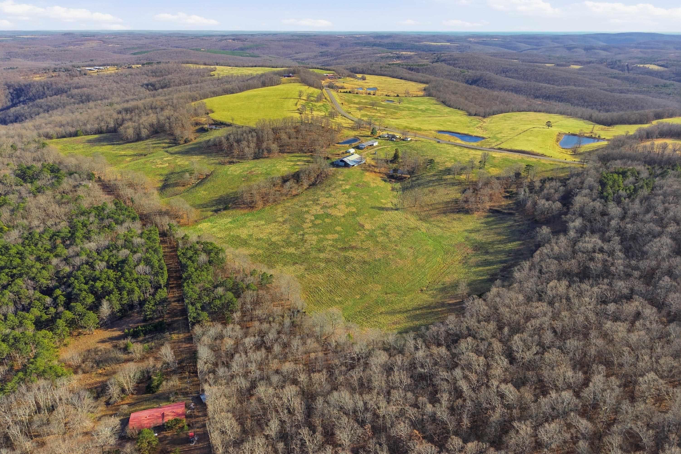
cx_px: 340
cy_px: 223
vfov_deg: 51.3
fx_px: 473
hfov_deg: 71.5
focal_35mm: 25
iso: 430
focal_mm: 8.7
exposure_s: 1/5000
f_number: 1.8
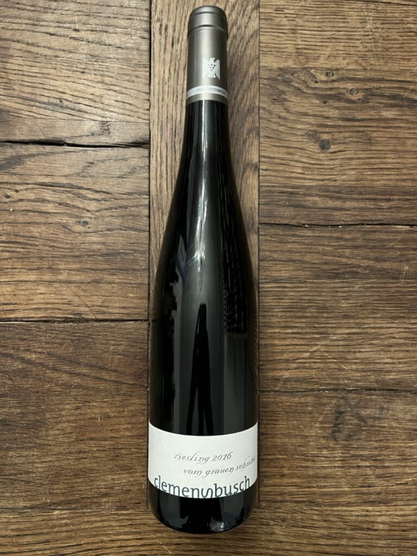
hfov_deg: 53.1
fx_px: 418
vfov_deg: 67.3
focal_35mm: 26
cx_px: 208
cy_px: 278
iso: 500
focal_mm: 5.1
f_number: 1.6
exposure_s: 1/33
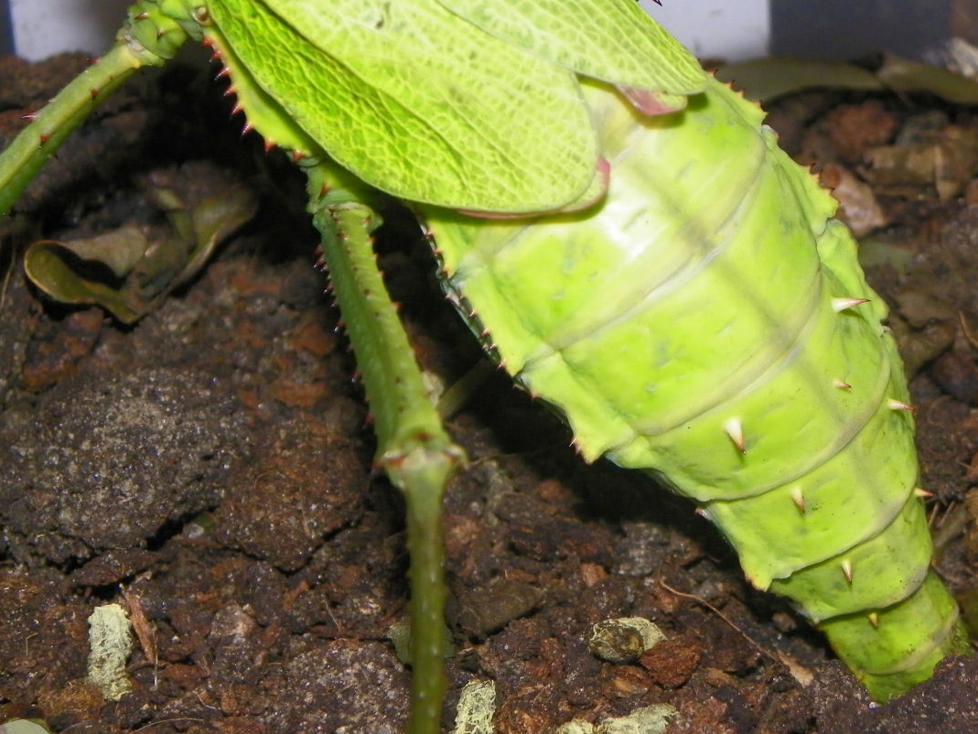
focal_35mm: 131
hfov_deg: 15.0
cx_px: 544
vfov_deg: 11.3
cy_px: 384
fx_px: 3702
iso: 200
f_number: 4
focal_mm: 17.8
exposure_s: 1/40
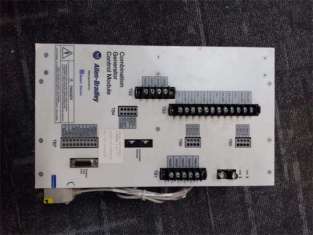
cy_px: 118
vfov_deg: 51.4
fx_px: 244
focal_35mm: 27
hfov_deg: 65.3
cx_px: 156
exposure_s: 1/33
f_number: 2
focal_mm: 3.79
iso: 294
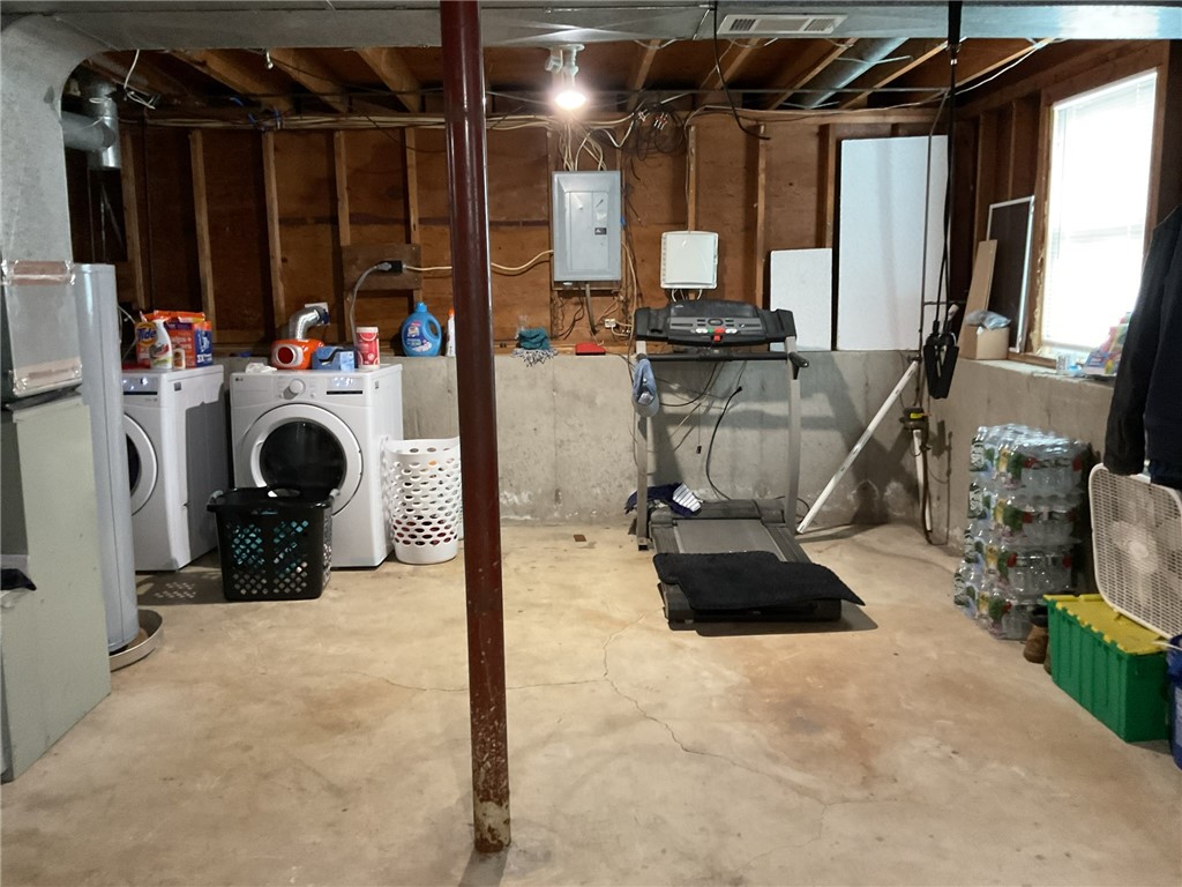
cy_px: 444
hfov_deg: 61.7
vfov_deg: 48.2
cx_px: 591
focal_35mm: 29
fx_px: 990
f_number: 1.8
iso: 320
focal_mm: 3
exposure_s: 1/30
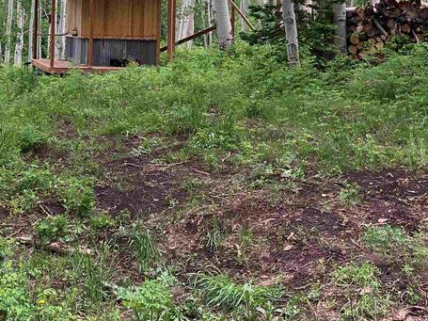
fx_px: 779
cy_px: 11
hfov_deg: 30.4
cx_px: 121
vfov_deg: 22.5
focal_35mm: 63
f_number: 1.8
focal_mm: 3.99
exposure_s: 1/300
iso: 32
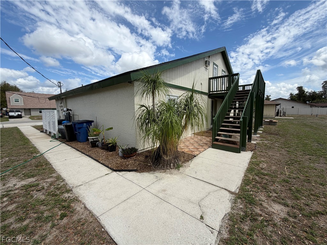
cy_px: 122
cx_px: 164
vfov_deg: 85.7
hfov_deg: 102.1
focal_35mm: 14
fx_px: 132
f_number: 2.2
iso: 20
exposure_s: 1/1125
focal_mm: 2.22
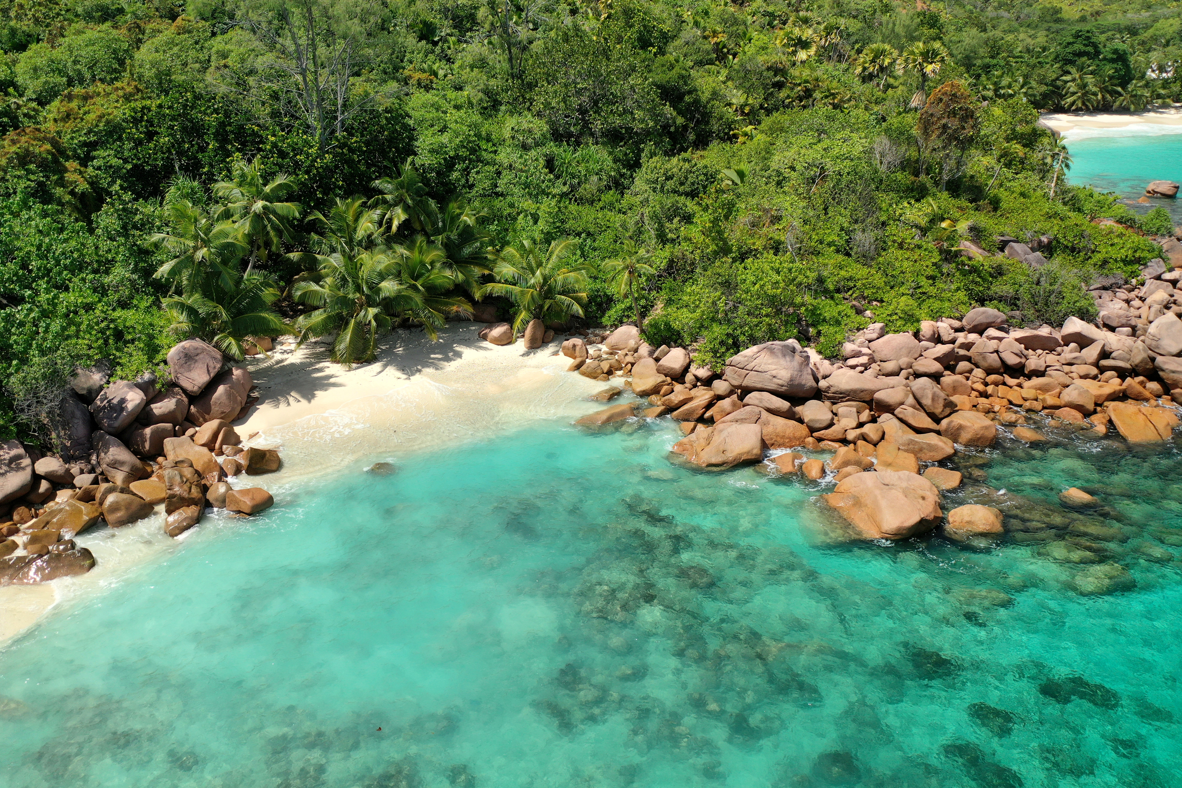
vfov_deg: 46.4
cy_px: 394
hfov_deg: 65.5
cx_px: 591
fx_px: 919
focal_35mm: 28
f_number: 2.8
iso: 100
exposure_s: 1/60
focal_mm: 10.26
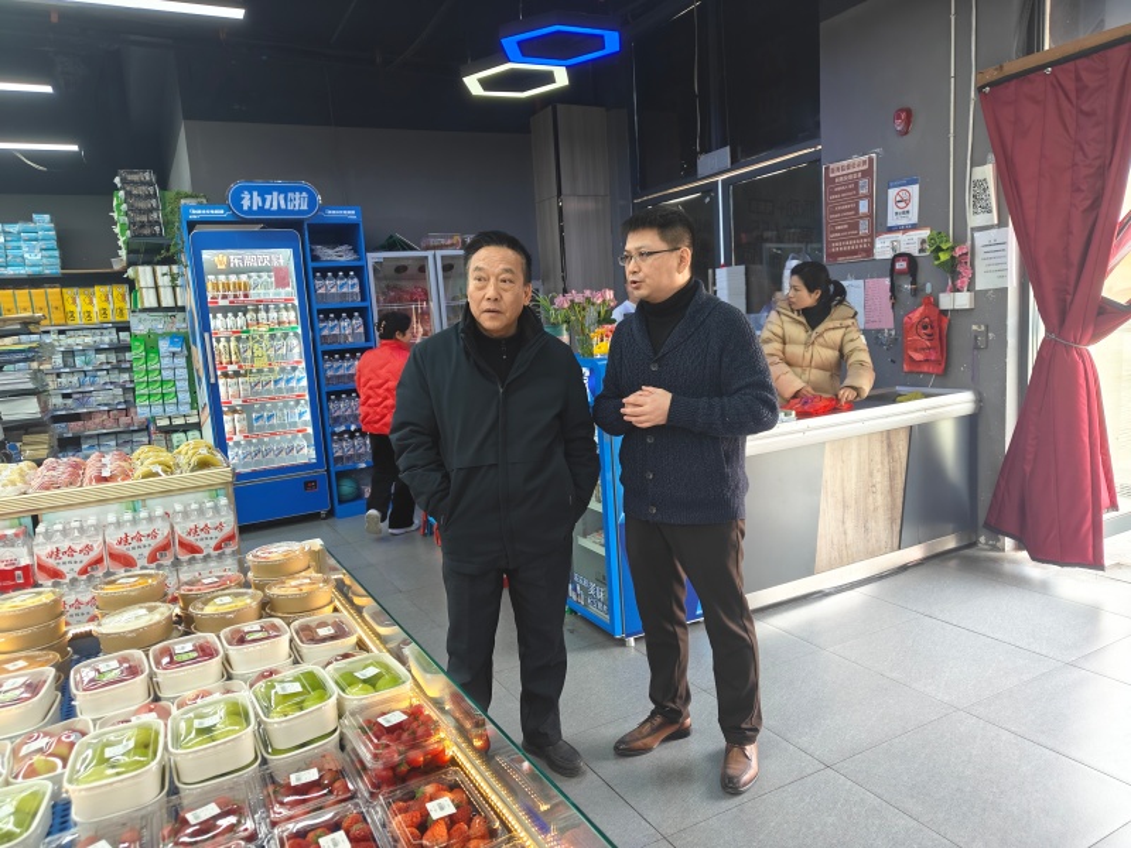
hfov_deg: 71.6
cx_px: 566
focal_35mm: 24
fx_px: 784
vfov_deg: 56.8
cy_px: 424
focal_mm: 5.59
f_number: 1.8
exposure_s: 1/100
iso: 64
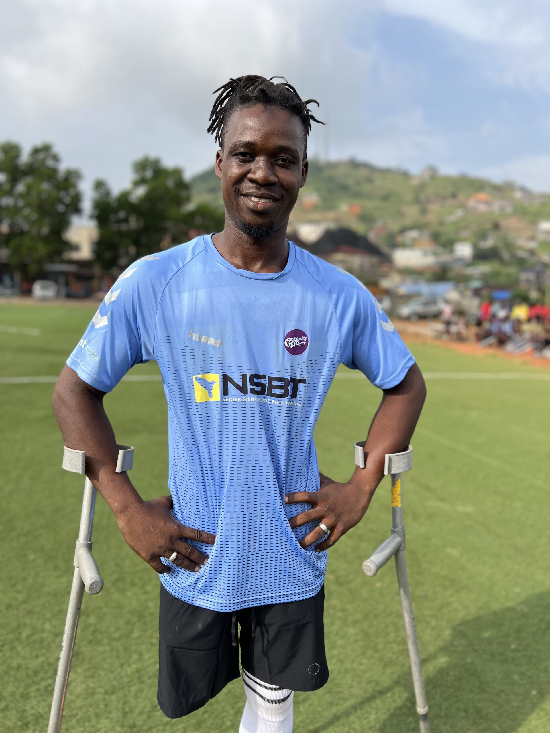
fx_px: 551
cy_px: 366
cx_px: 275
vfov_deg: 67.3
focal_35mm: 26
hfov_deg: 53.1
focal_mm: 5.7
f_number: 1.5
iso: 50
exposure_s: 1/2695
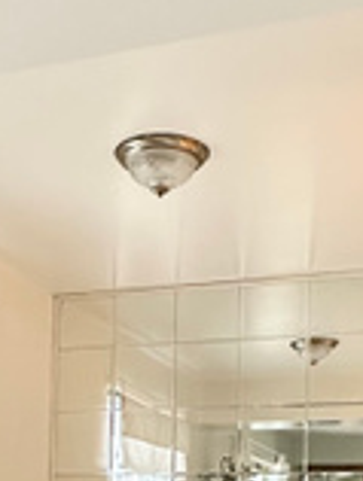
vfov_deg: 26.8
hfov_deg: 21.5
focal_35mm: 68
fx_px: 948
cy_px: 490
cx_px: 107
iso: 640
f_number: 2.2
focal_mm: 2.22
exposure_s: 1/60
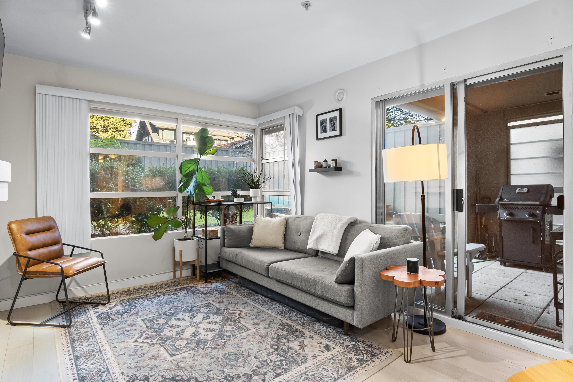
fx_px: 286
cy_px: 191
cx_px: 286
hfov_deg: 90.0
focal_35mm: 18
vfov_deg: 67.4
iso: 250
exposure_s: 1/8
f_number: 9
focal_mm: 12
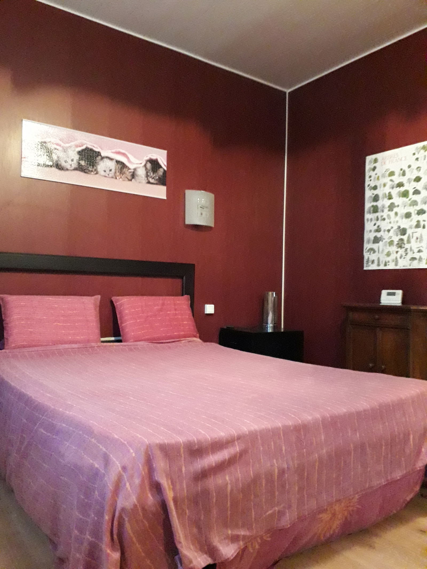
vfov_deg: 65.3
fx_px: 444
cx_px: 214
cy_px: 284
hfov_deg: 51.4
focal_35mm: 27
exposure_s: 1/17
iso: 800
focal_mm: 3.6
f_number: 1.9
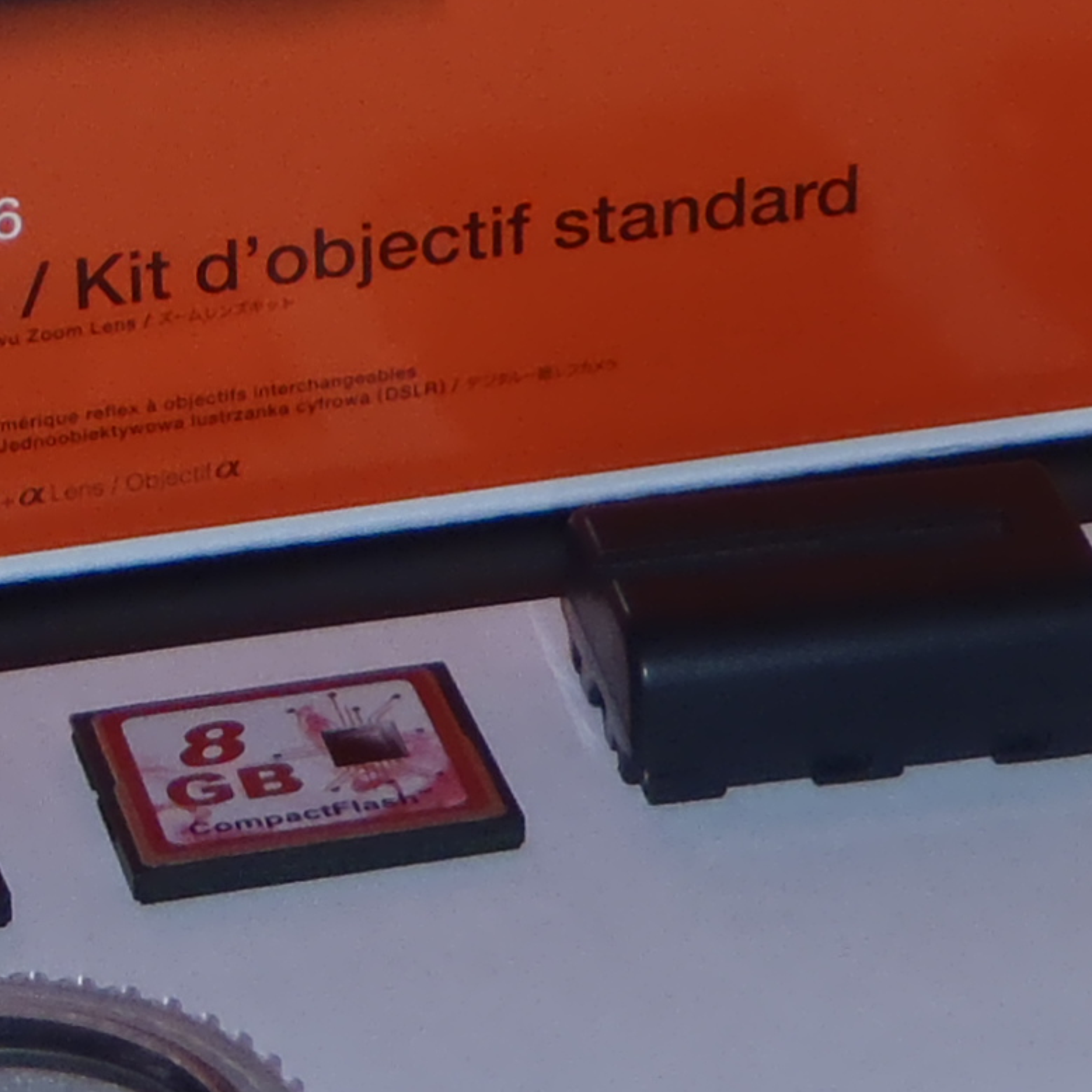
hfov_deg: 10.8
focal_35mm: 162
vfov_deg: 10.7
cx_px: 830
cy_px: -27
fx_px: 5782
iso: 100
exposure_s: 1/40
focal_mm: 6.53
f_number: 4.1
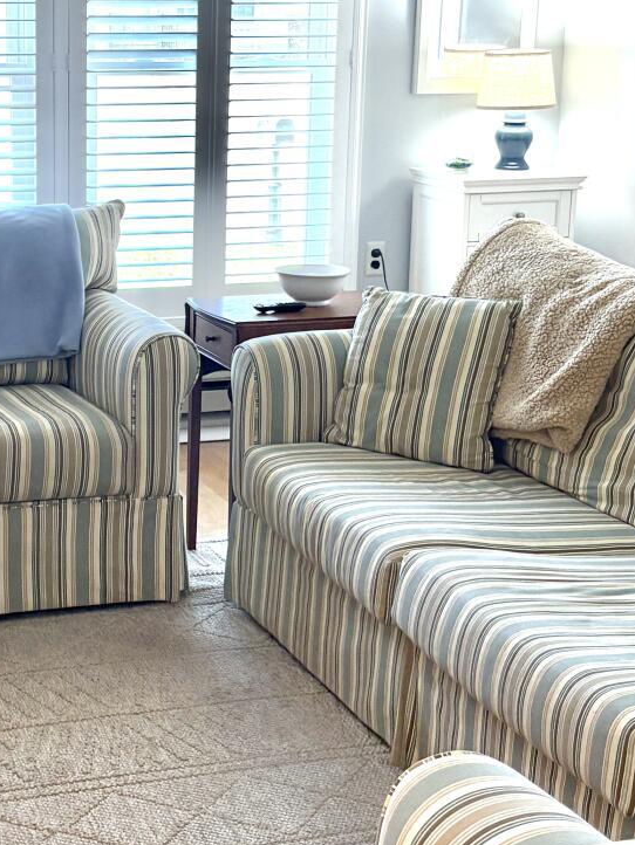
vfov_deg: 27.0
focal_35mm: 72
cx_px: 116
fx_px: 1760
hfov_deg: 20.2
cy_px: 345
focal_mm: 5.96
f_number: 1.6
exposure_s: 1/132
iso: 125
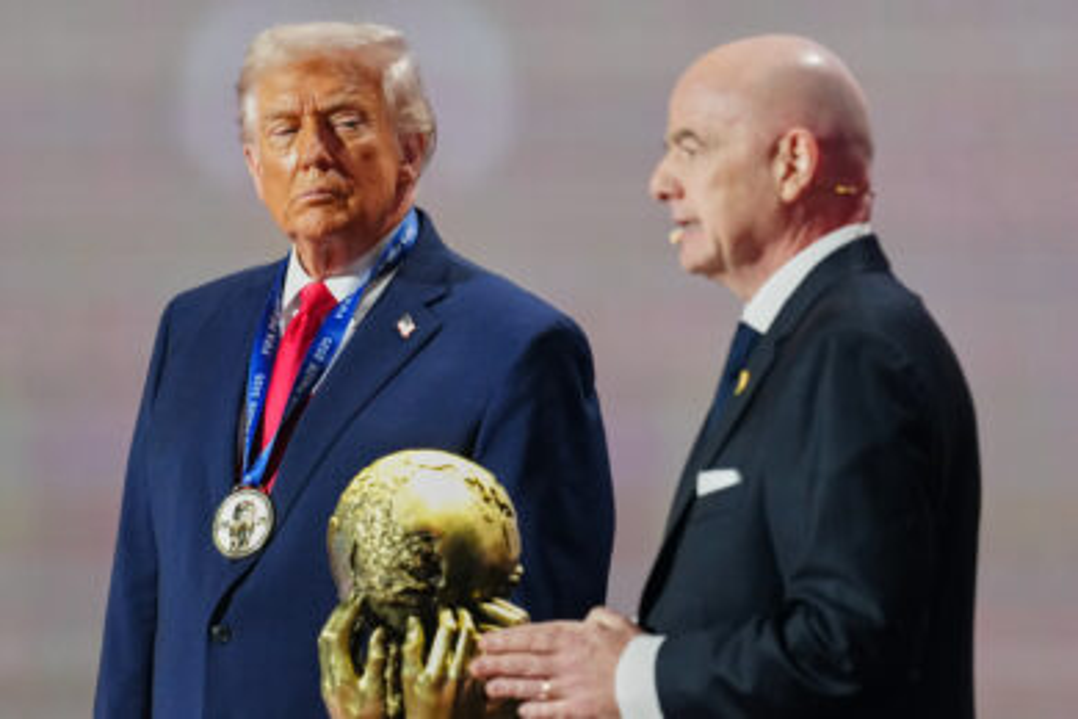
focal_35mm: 450
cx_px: 539
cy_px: 360
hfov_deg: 4.6
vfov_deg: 3.1
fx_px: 13474
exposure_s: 1/400
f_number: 2.8
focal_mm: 300
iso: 2500
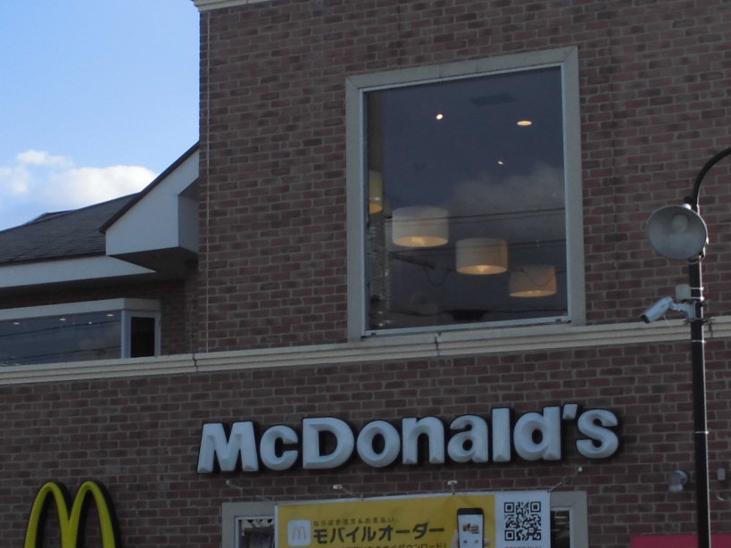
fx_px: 1795
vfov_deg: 17.4
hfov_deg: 23.0
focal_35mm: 85
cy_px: 314
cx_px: 351
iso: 100
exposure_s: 1/500
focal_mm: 6.1
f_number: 4
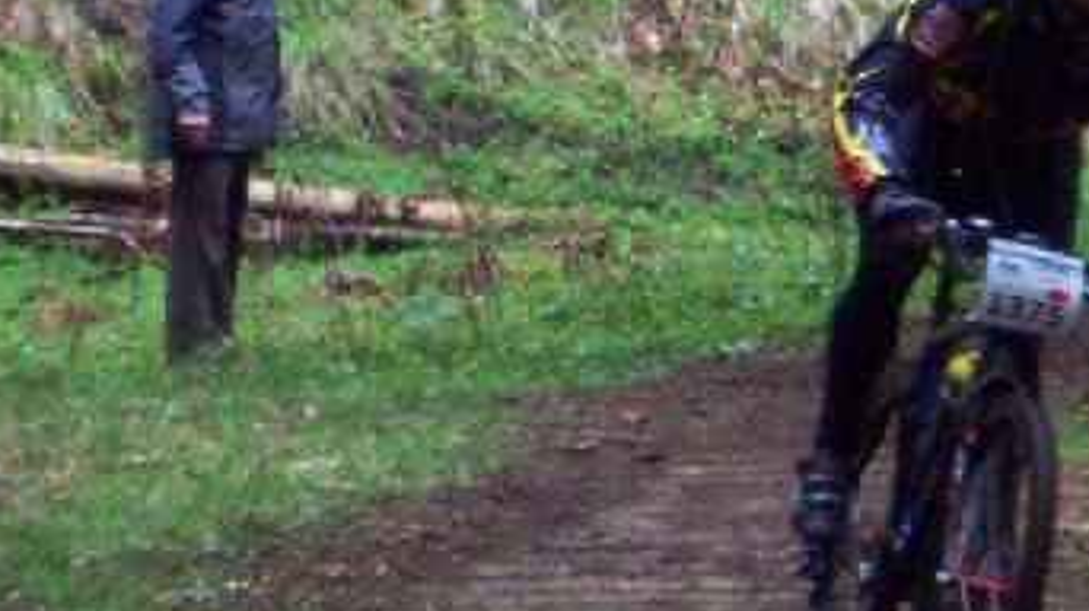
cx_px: 1191
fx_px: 8601
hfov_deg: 7.2
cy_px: 3
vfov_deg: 4.1
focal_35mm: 298
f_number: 4.4
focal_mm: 19.2
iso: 400
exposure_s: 1/125
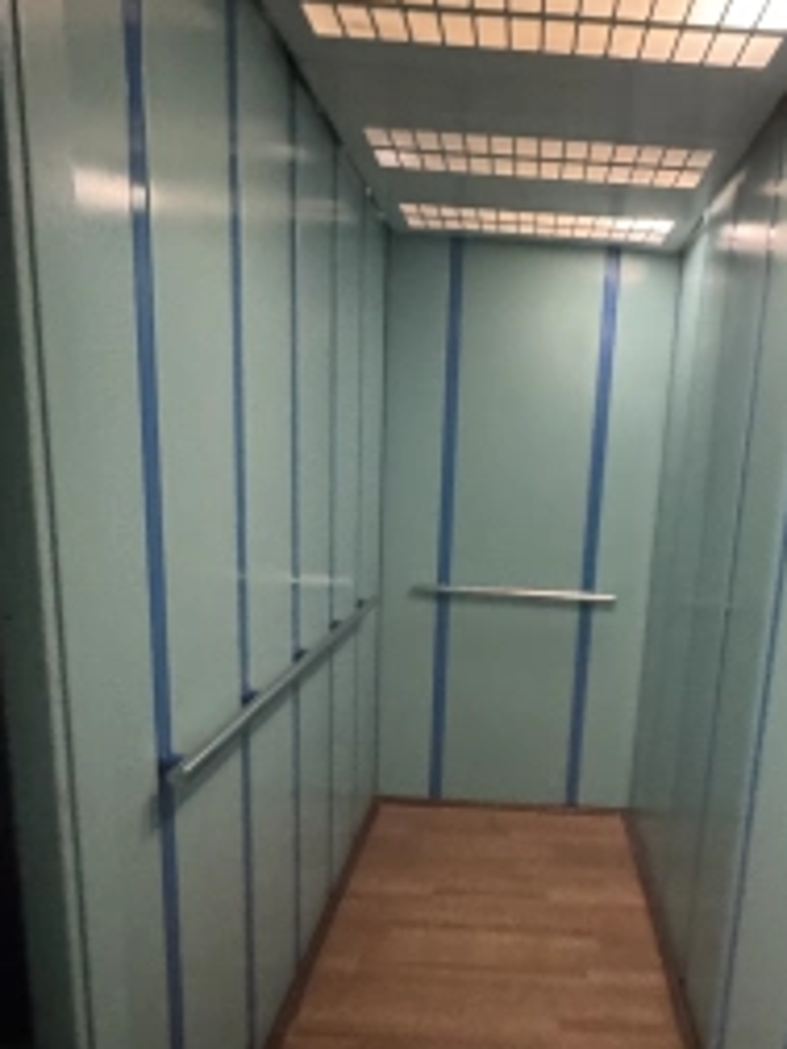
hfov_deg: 52.0
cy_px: 637
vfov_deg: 66.6
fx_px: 788
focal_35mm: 26
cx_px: 531
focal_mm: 2.22
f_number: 2.2
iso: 1250
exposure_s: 1/33
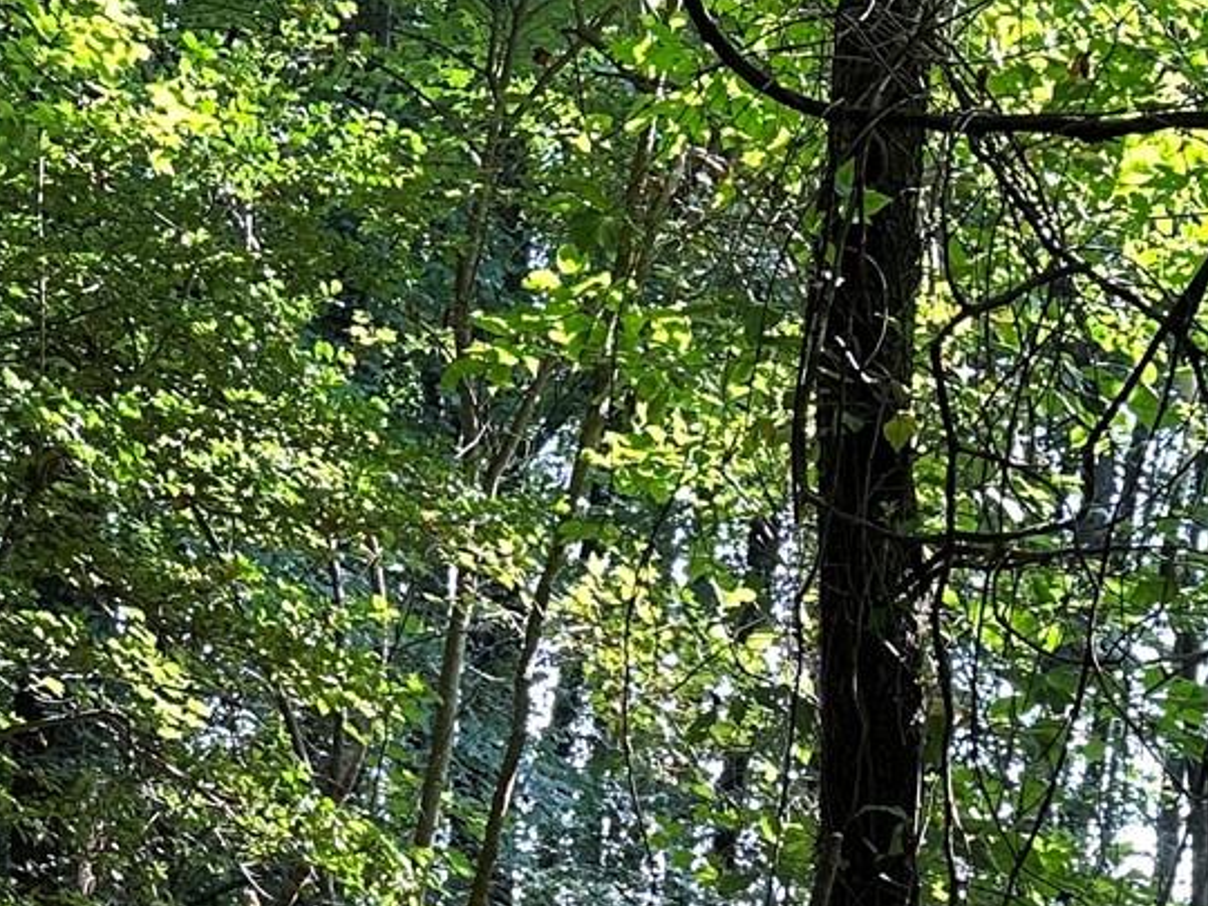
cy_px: 1353
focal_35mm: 91
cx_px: 441
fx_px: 3176
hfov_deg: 21.5
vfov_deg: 15.1
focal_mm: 6.86
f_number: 1.78
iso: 100
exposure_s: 1/121
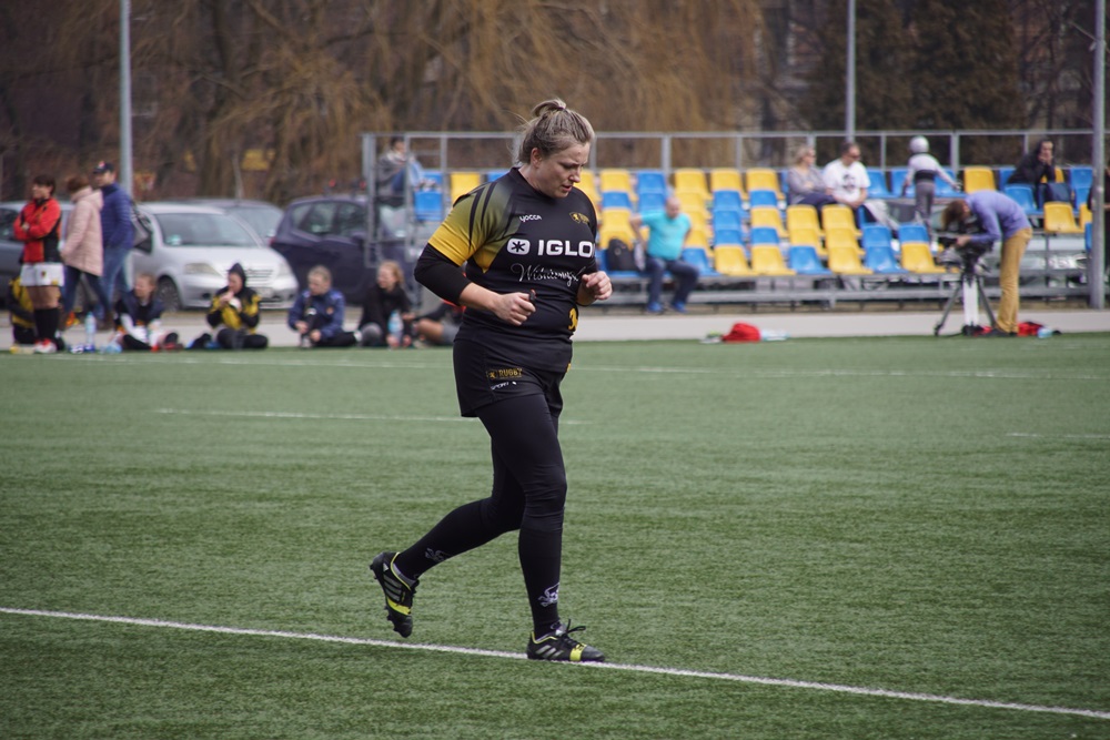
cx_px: 555
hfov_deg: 6.9
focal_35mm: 300
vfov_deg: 4.6
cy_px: 370
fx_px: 9251
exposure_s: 1/320
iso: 200
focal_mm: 200
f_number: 6.3
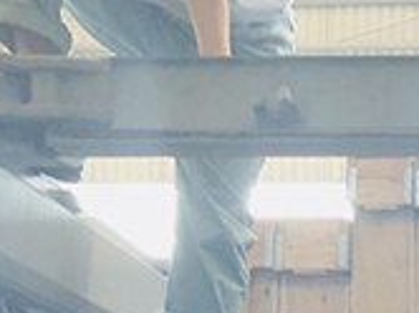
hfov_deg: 14.3
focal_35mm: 131
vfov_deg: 10.4
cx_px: 581
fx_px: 1583
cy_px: 629
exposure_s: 1/17
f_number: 1.8
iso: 50
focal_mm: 3.99
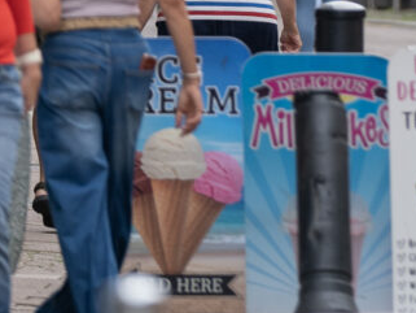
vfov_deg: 1.4
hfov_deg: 1.9
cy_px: -439
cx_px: 443
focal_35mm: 1062
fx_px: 12767
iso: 100
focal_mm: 173
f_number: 2.8
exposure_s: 1/1250
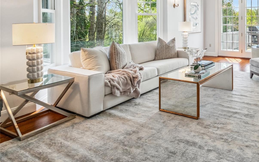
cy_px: 21
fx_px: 184
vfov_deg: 44.0
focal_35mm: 26
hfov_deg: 62.1
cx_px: 220
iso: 320
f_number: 10
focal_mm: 10
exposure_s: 1/25
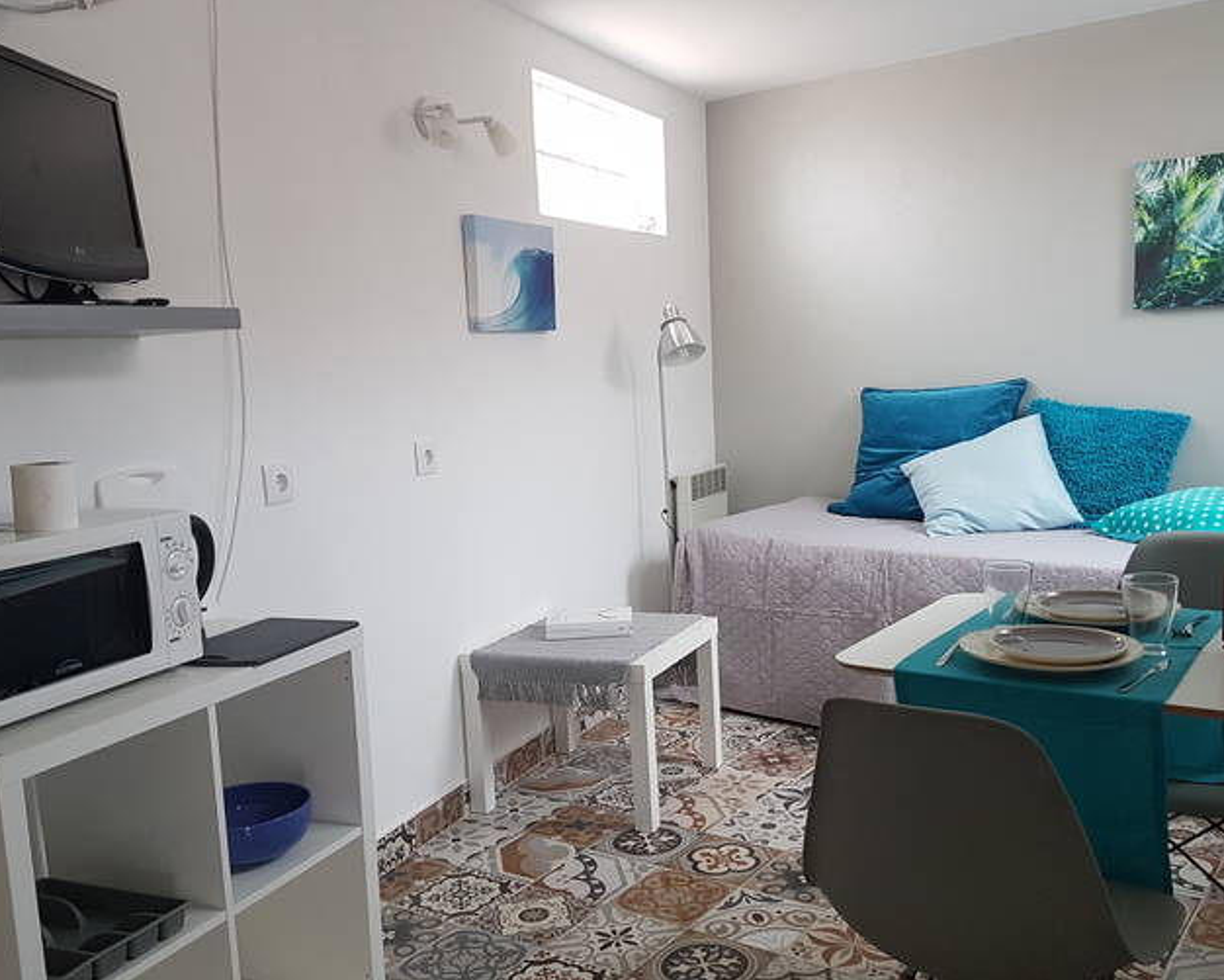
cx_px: 667
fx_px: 1159
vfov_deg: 45.7
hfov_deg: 55.6
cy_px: 544
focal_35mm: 32
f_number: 1.7
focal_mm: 4.2
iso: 64
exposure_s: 1/60
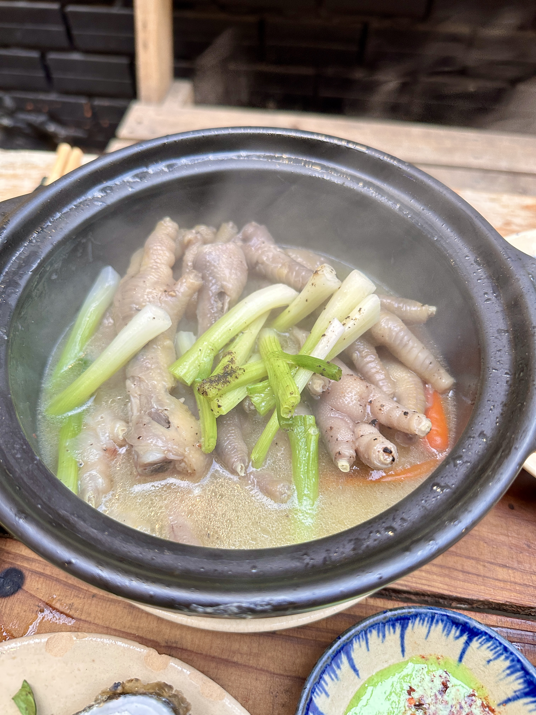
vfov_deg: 71.6
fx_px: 495
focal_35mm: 24
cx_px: 268
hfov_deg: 56.8
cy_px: 358
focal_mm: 6.86
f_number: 1.78
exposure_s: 1/71
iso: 250
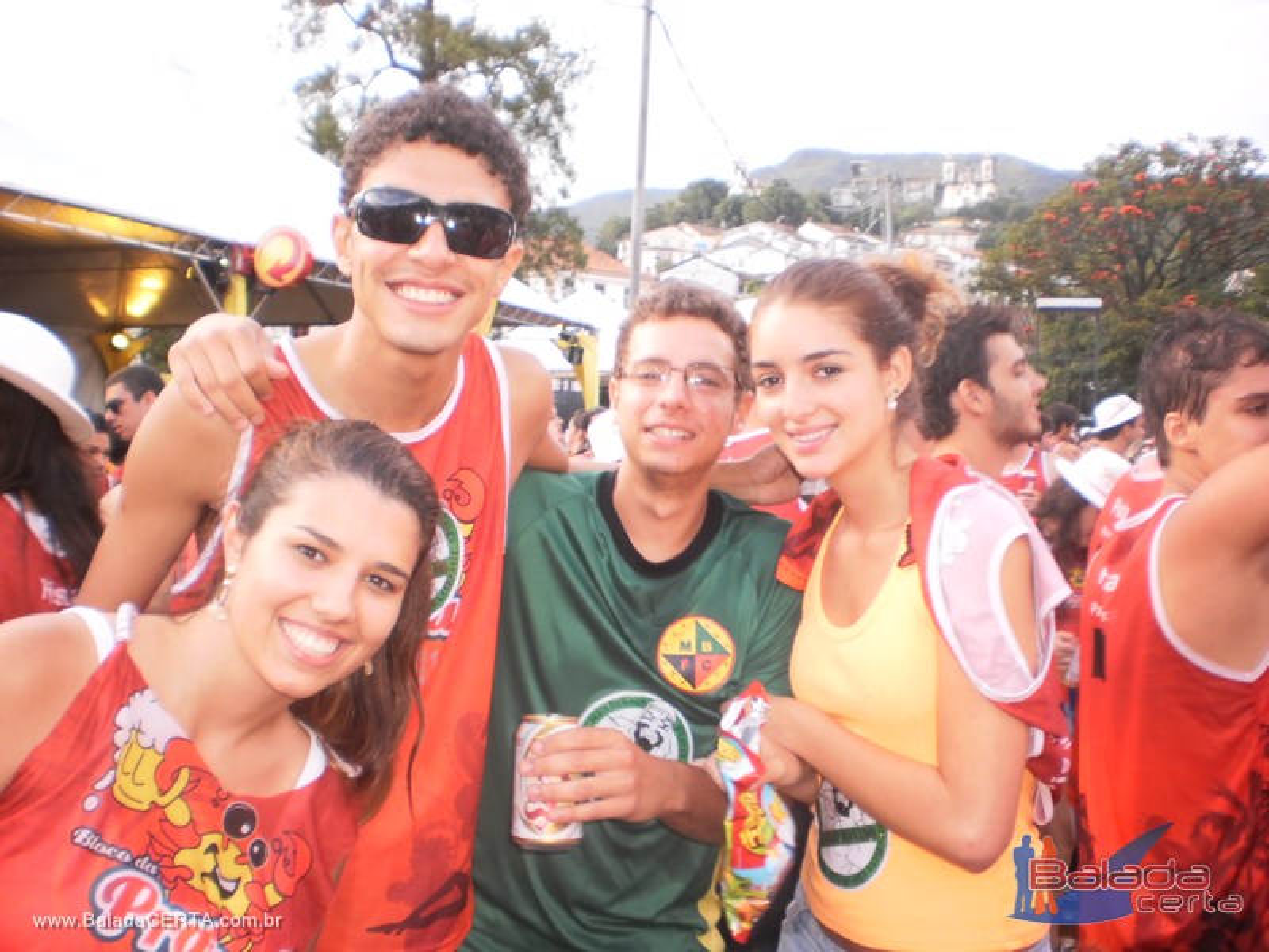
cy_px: 476
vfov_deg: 39.7
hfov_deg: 51.4
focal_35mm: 36
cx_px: 634
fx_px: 1320
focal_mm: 6.3
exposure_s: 1/50
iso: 100
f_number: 3.1
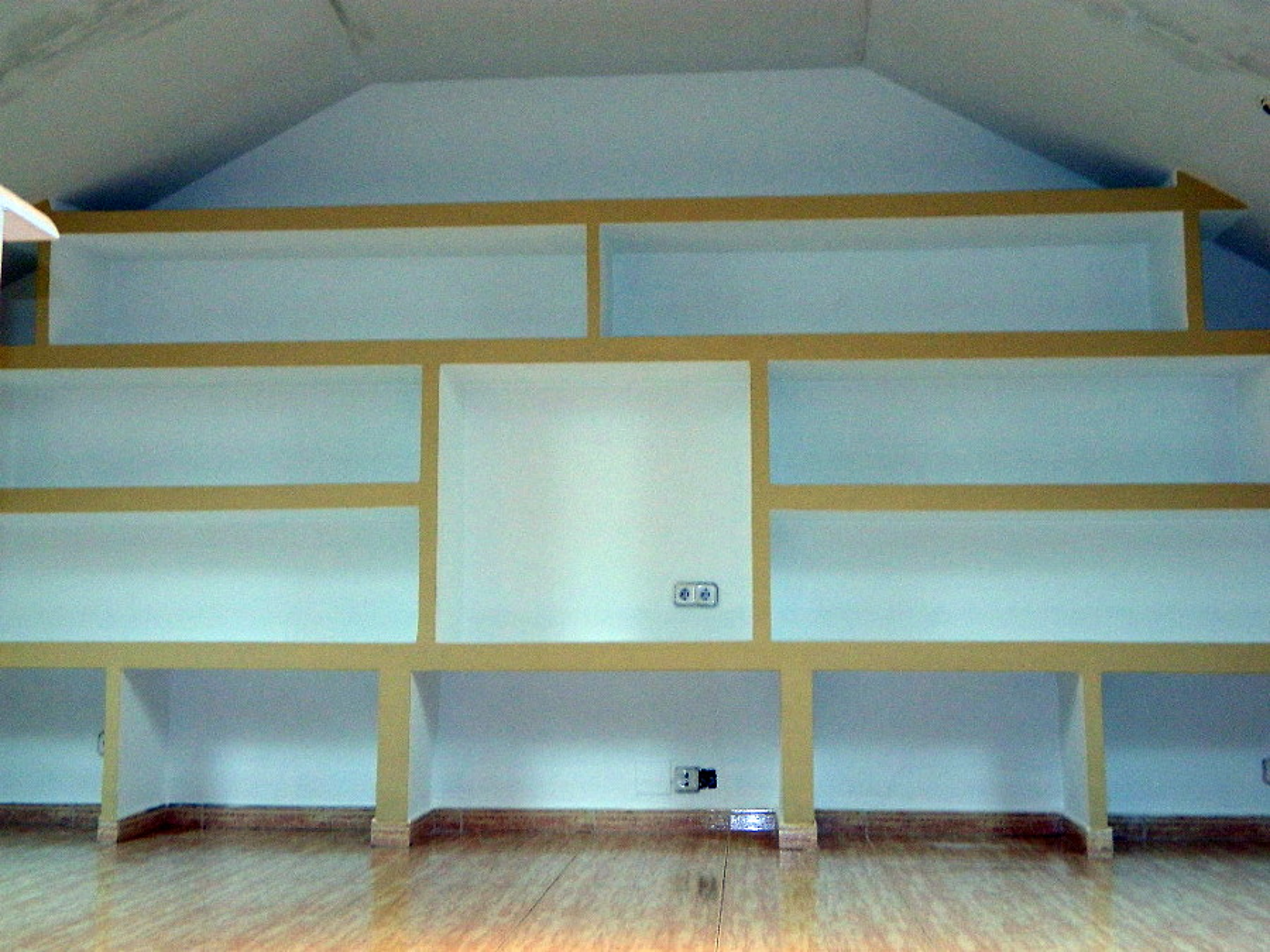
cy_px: 476
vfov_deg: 35.1
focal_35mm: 41
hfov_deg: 45.8
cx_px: 635
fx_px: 1504
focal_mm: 7.3
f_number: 3.5
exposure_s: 1/30
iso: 200
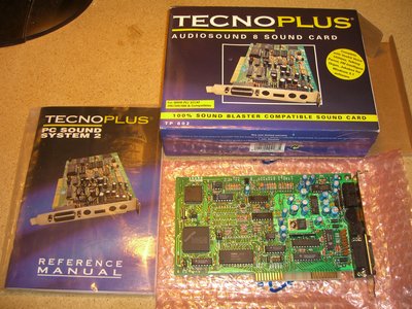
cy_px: 154
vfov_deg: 37.7
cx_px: 206
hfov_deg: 49.0
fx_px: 452
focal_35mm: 38
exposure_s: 1/60
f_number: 2.8
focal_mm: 7.9
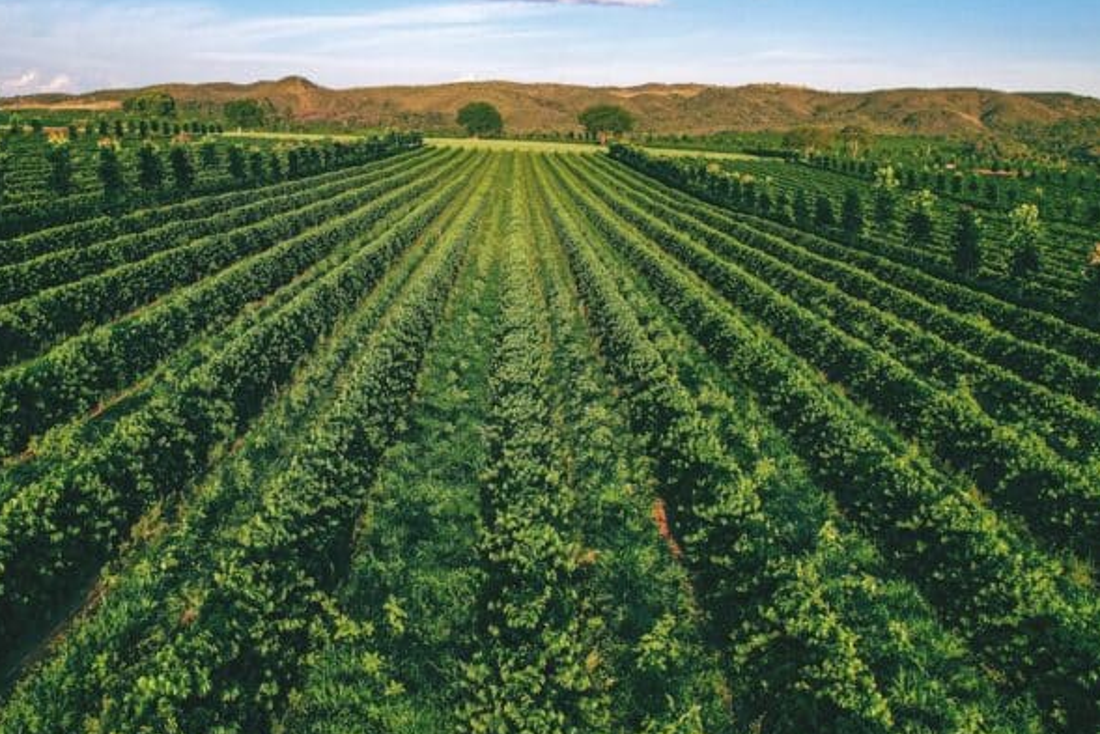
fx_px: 856
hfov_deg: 65.2
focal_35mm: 28
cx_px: 482
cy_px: 295
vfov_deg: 46.2
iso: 100
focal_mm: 8.38
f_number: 2.8
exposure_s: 1/25
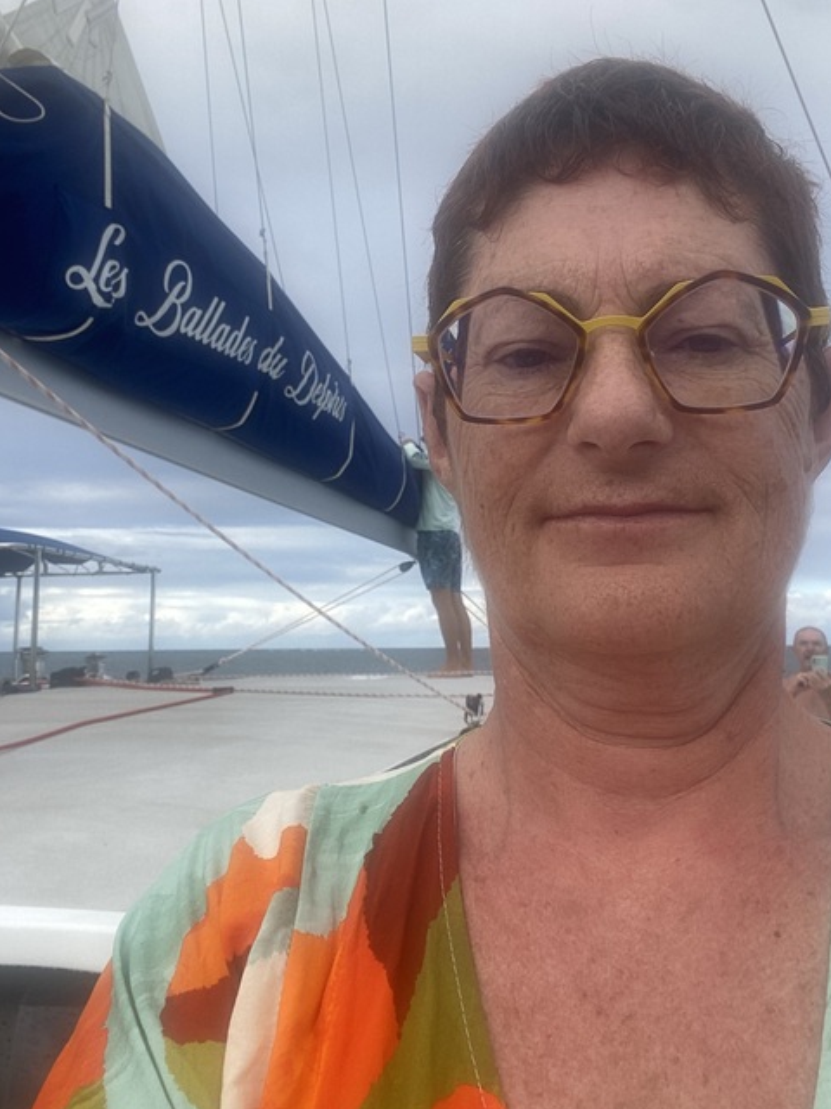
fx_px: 1152
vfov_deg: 51.3
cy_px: 513
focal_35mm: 36
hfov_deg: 39.6
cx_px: 440
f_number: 2.2
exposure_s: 1/358
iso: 25
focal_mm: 2.71
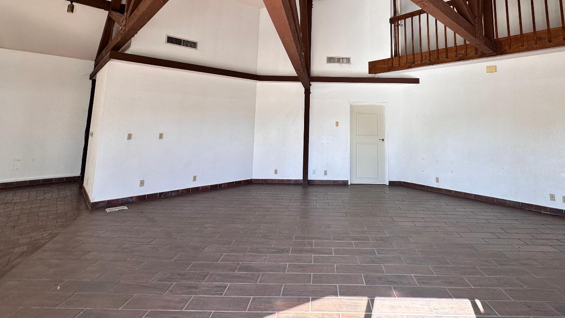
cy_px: 91
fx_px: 270
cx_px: 321
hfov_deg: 92.1
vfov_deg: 58.7
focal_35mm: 18
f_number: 2.2
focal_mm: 2.22
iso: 64
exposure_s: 1/120
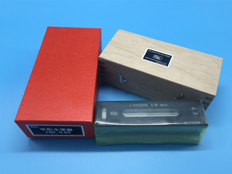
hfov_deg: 61.7
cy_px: 87
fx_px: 194
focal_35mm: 29
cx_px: 116
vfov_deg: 48.2
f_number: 2.2
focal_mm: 4.15
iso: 50
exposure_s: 1/100
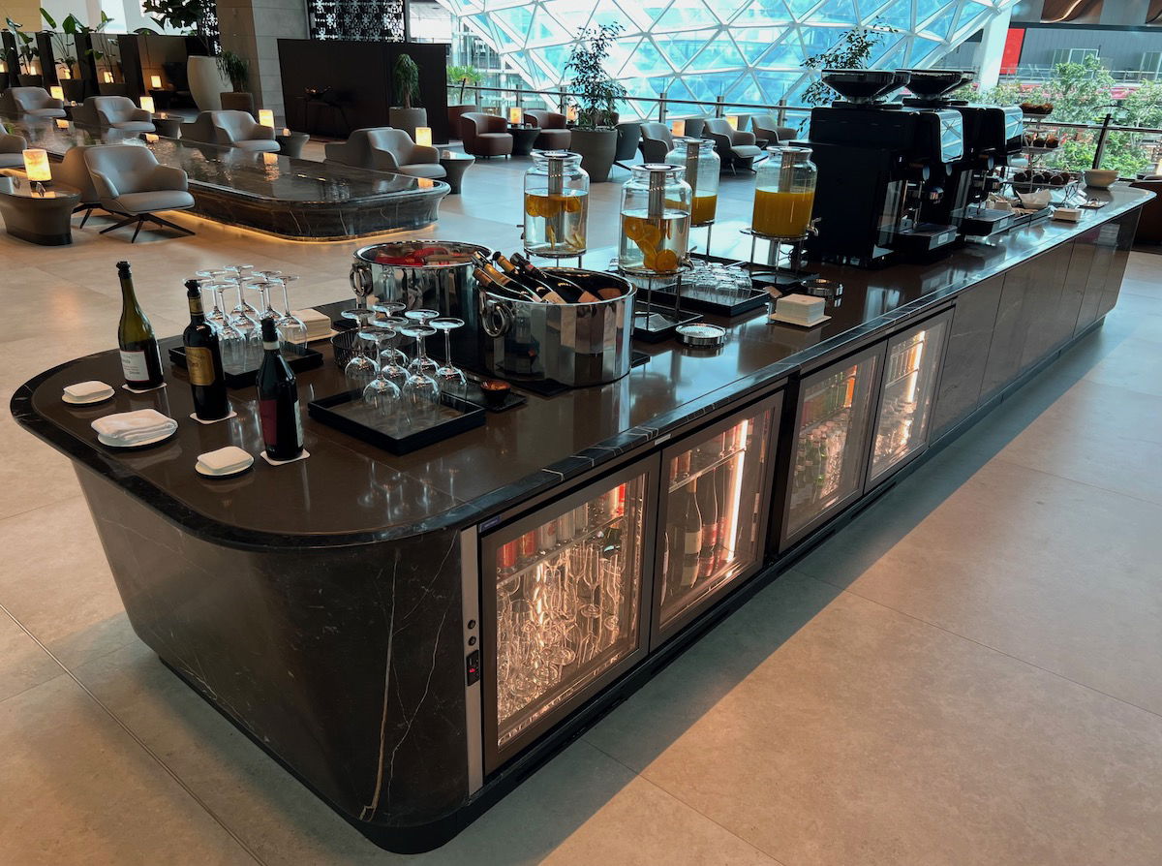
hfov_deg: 67.4
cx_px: 581
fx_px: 871
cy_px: 433
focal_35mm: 26
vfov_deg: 52.9
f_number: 1.5
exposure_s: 1/98
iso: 40
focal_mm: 5.7
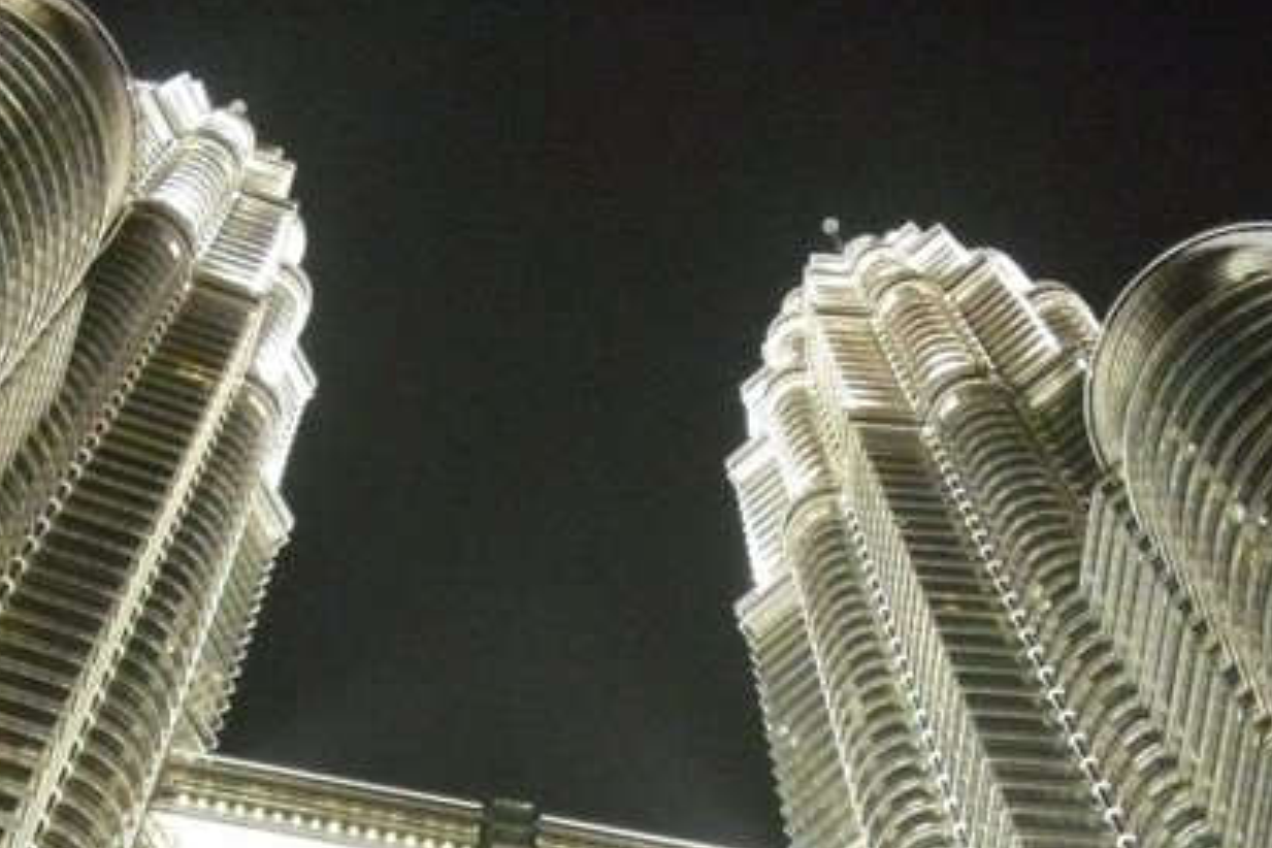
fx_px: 2720
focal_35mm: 77
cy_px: 870
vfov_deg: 17.3
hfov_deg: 26.3
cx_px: 545
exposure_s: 1/25
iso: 800
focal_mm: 6.2
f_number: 2.8
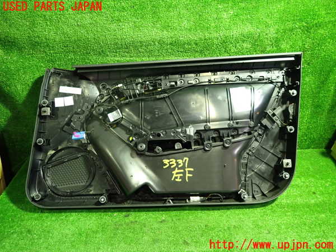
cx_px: 168
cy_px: 126
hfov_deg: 69.4
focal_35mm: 25
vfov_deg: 54.9
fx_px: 243
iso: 640
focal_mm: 4.5
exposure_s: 1/30
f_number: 2
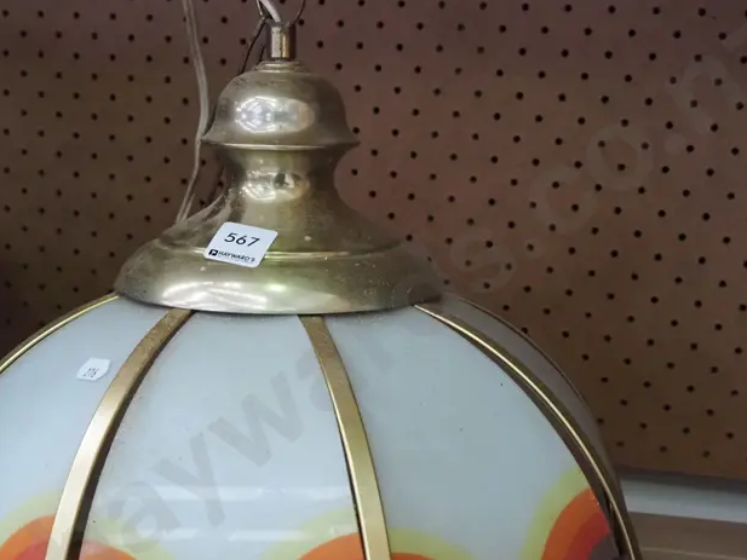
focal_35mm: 73
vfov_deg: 20.1
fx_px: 1576
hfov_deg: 26.6
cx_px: 285
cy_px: 406
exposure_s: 1/160
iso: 3200
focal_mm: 22
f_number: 5.6
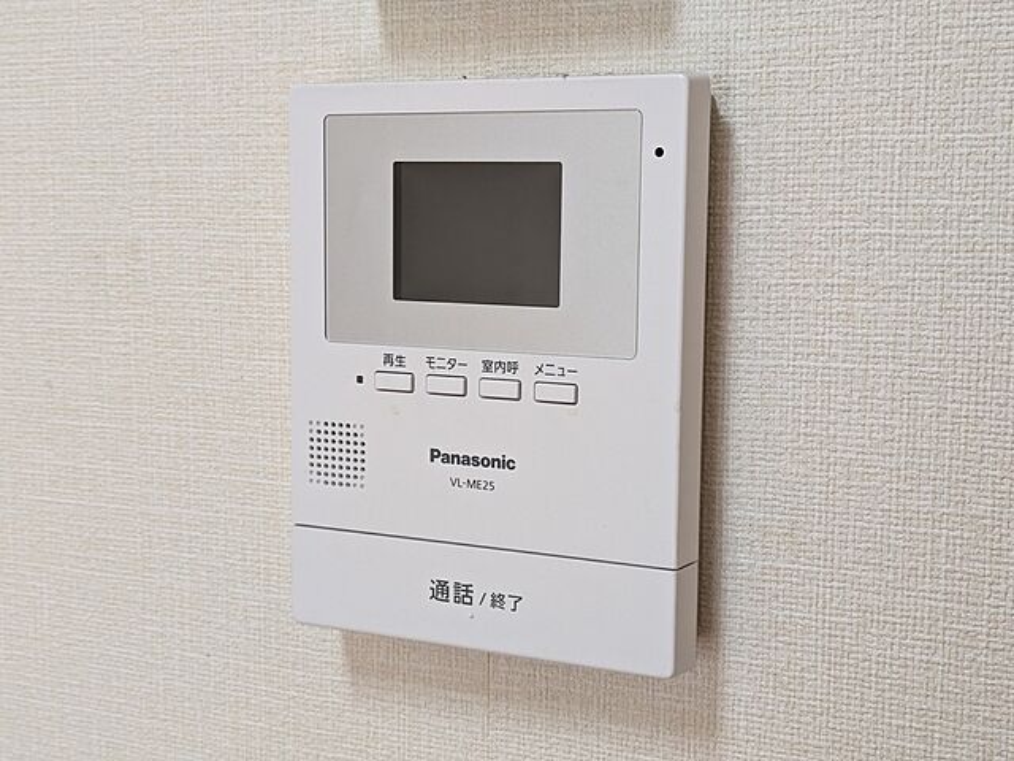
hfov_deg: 37.5
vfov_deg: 28.6
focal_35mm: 51
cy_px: 380
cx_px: 507
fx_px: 1494
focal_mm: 5.43
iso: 229
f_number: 1.89
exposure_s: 1/120
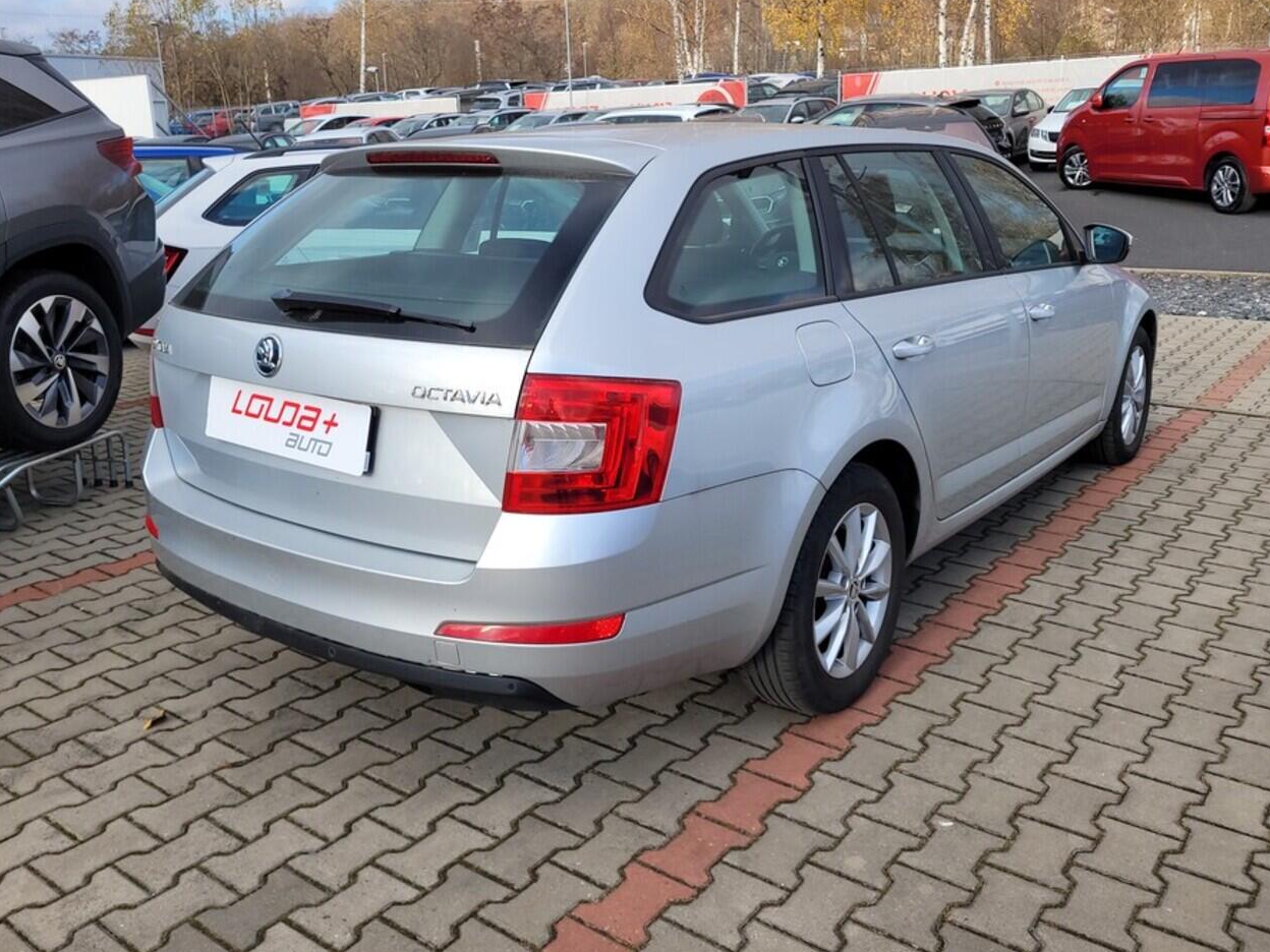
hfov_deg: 60.0
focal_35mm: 30
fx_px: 1101
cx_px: 632
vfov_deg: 46.7
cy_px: 407
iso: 40
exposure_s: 1/914
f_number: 1.8
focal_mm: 5.4
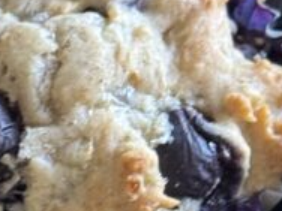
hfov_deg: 7.5
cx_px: 26
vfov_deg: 5.7
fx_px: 2134
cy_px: 196
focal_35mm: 262
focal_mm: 6.76
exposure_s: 1/40
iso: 250
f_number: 1.78
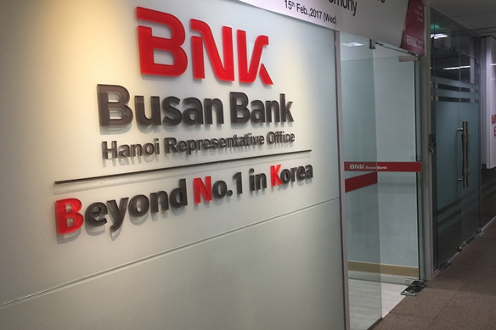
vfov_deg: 42.2
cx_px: 247
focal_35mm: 31
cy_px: 144
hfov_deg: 60.3
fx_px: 427
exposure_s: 1/33
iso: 64
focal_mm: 4.15
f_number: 2.2
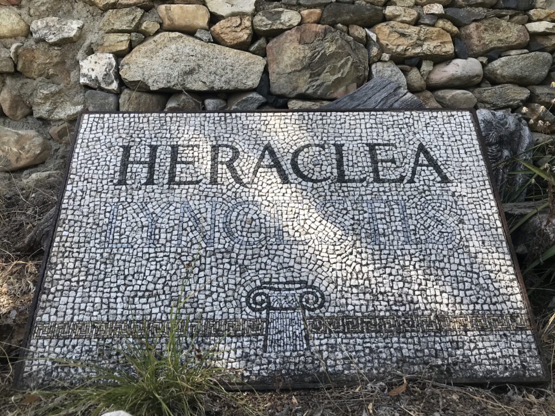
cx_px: 278
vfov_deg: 49.7
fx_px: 449
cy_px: 208
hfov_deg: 63.4
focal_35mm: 28
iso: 20
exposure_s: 1/760
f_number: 1.8
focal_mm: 3.99
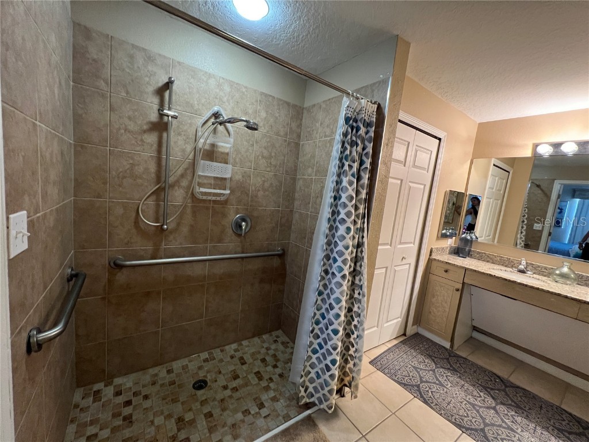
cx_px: 294
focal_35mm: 13
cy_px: 221
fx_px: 221
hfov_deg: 106.2
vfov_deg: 89.9
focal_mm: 1.57
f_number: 1.8
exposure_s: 1/60
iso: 500
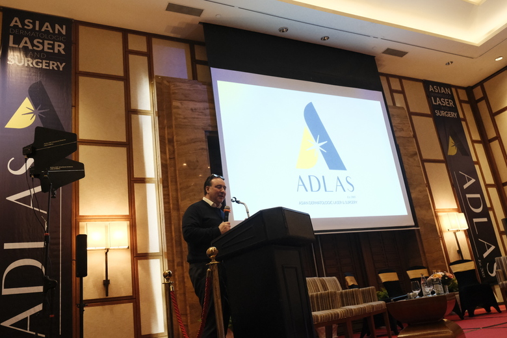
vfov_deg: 42.3
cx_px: 254
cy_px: 169
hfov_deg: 60.3
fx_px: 437
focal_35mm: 31
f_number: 4
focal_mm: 20.6
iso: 6400
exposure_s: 1/45
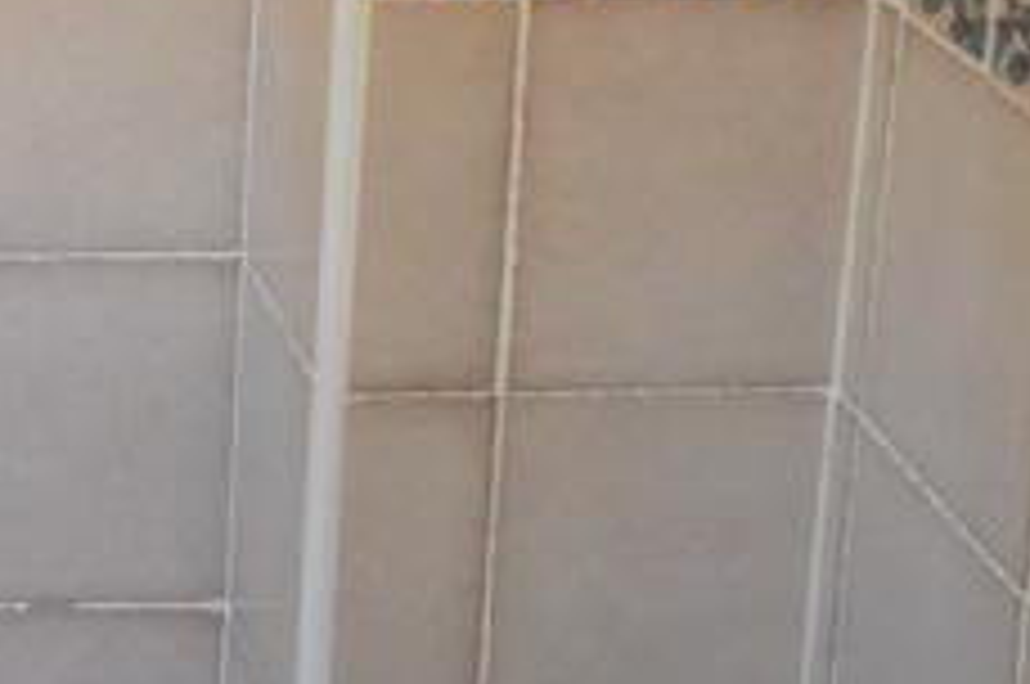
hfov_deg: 14.5
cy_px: -182
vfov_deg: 10.0
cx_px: -400
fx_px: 3828
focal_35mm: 134
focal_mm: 20
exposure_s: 1/60
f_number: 5.6
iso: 2800
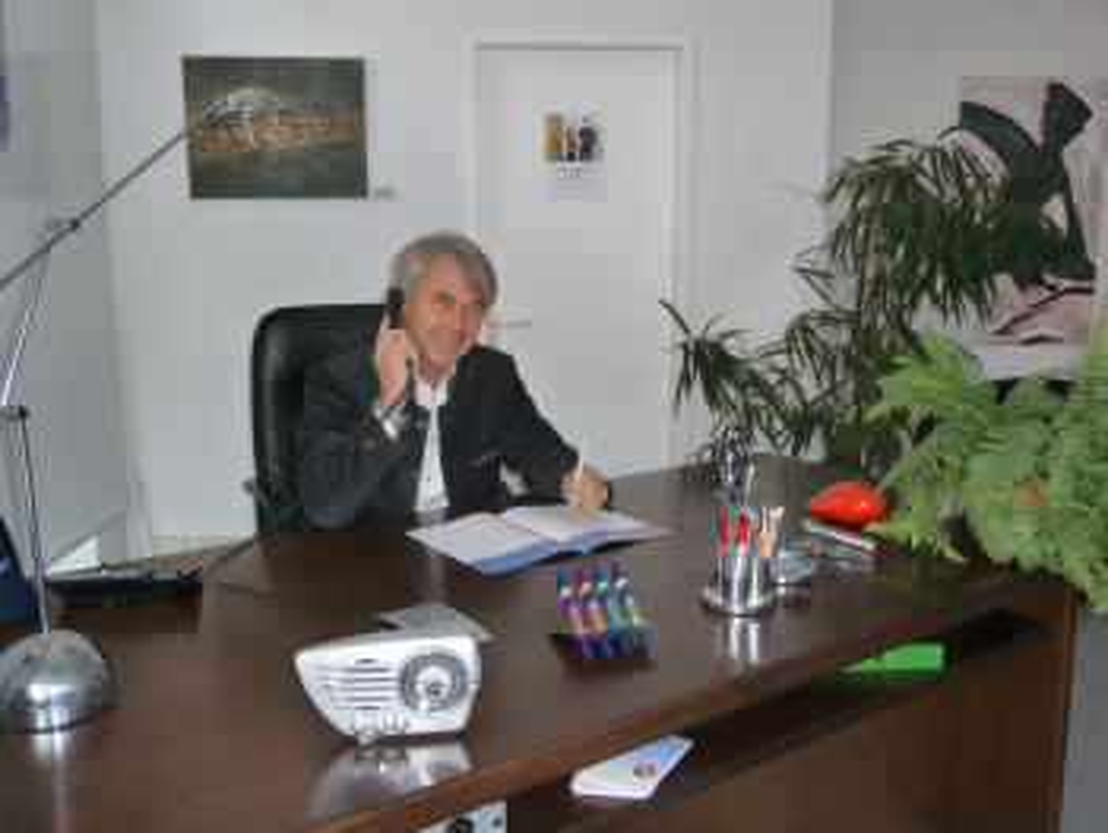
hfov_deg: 56.8
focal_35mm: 32
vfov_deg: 44.2
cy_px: 416
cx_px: 554
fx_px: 1025
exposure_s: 1/30
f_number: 3.5
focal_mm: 5.3
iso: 200
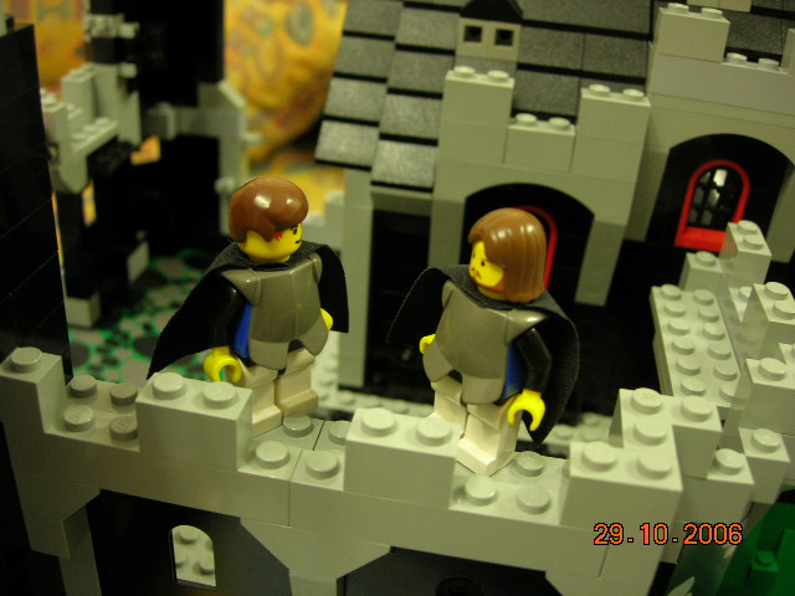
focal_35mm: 38
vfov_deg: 37.7
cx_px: 398
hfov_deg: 49.0
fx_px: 873
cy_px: 298
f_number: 2.8
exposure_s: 1/3.8
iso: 105
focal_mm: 7.8
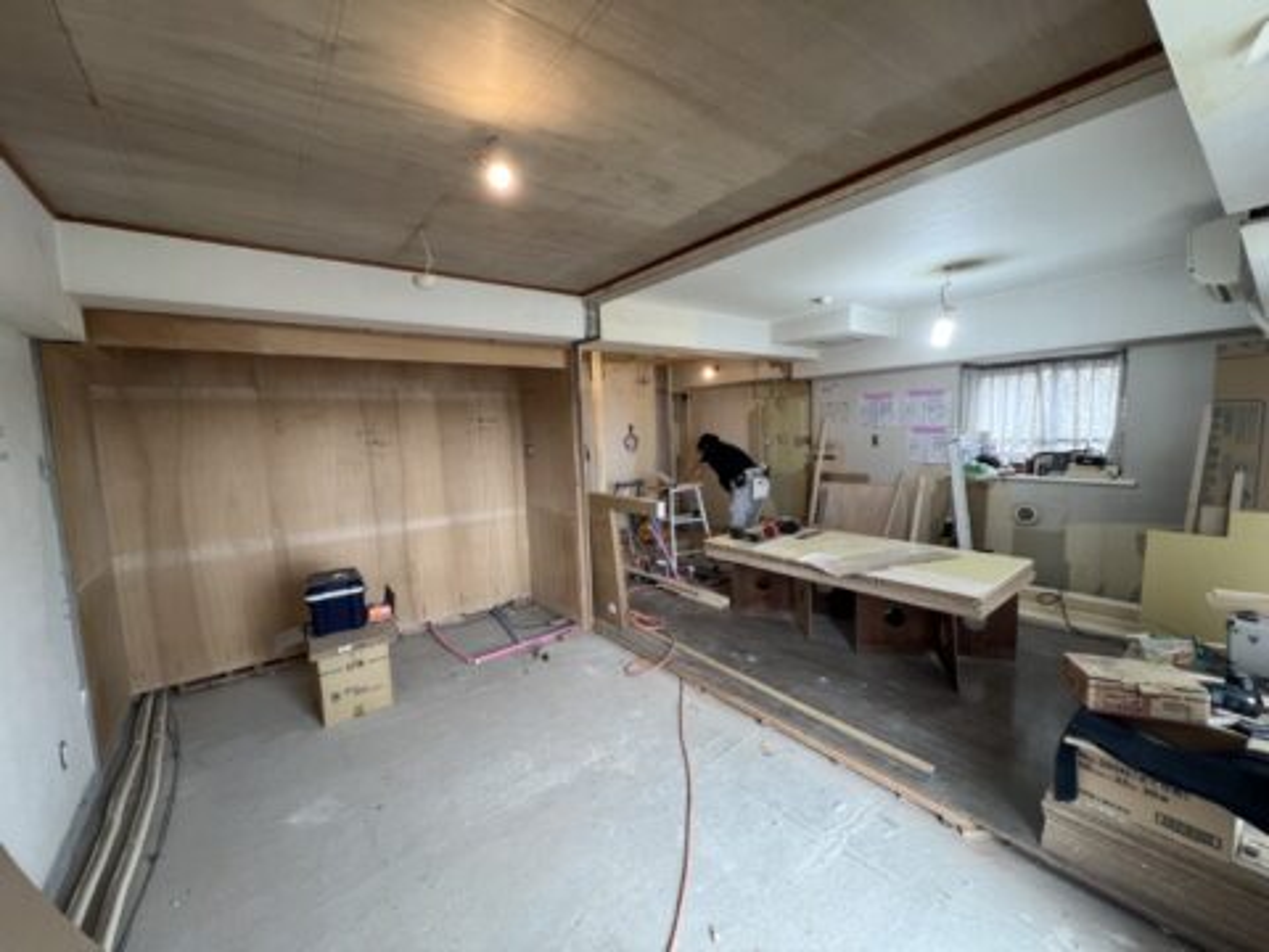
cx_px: 634
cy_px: 476
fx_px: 477
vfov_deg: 89.9
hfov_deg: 106.2
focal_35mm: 13
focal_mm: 1.57
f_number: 1.8
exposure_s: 1/100
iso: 160
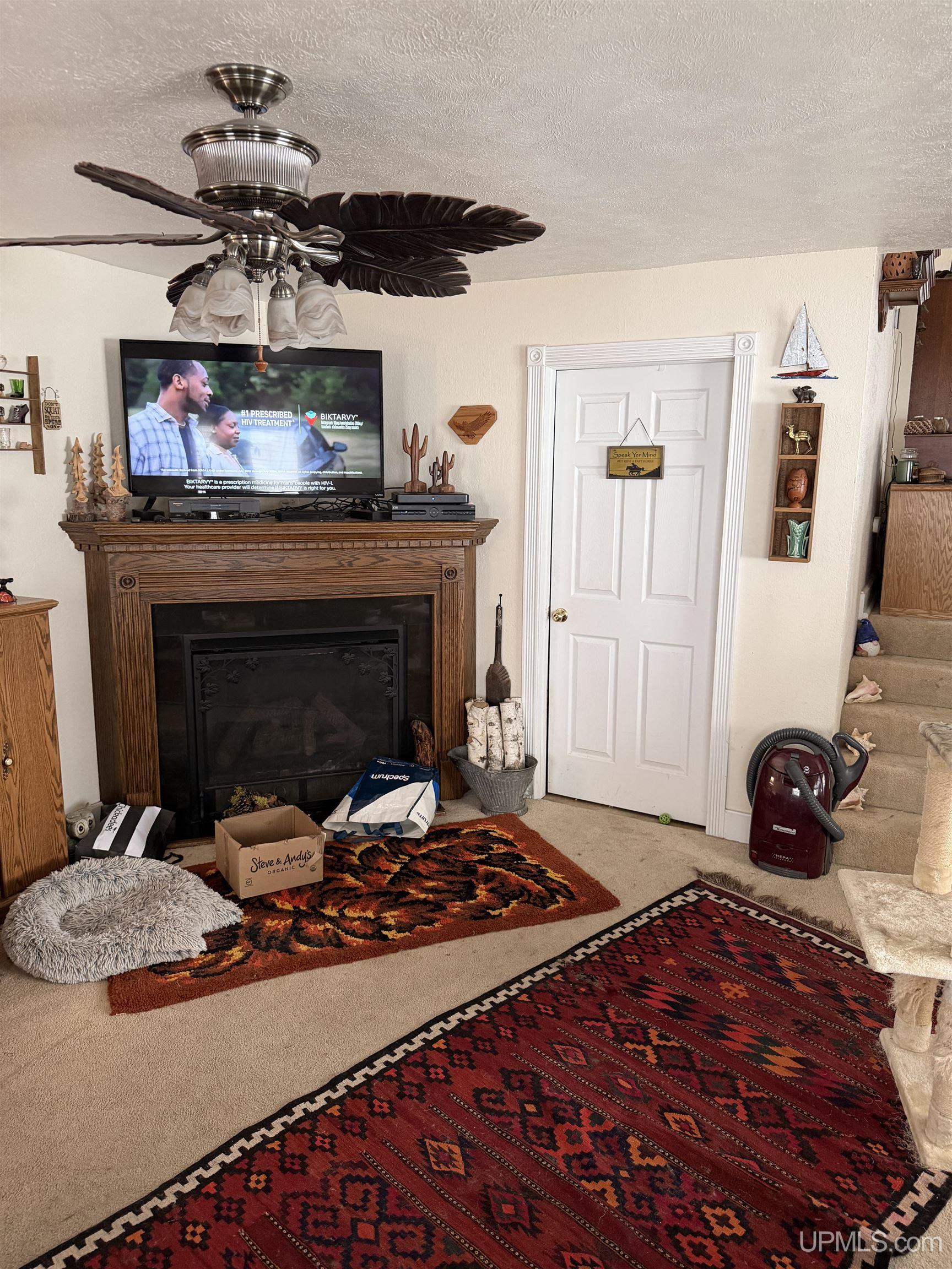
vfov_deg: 71.6
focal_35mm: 24
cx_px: 476
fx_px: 880
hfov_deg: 56.8
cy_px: 634
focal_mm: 6.76
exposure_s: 1/60
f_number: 1.78
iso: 320
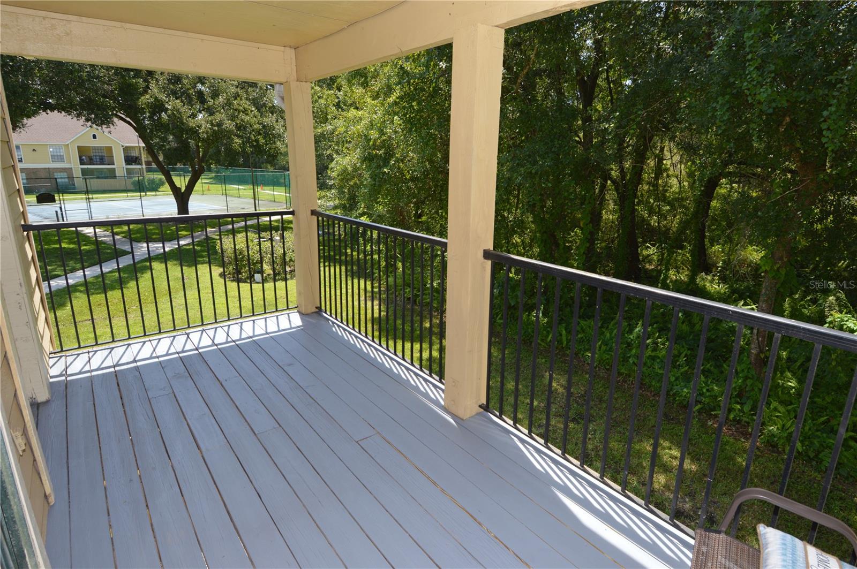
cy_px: 284
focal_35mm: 18
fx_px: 428
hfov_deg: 90.1
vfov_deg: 67.3
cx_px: 428
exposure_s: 1/125
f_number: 5.6
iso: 110
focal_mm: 12
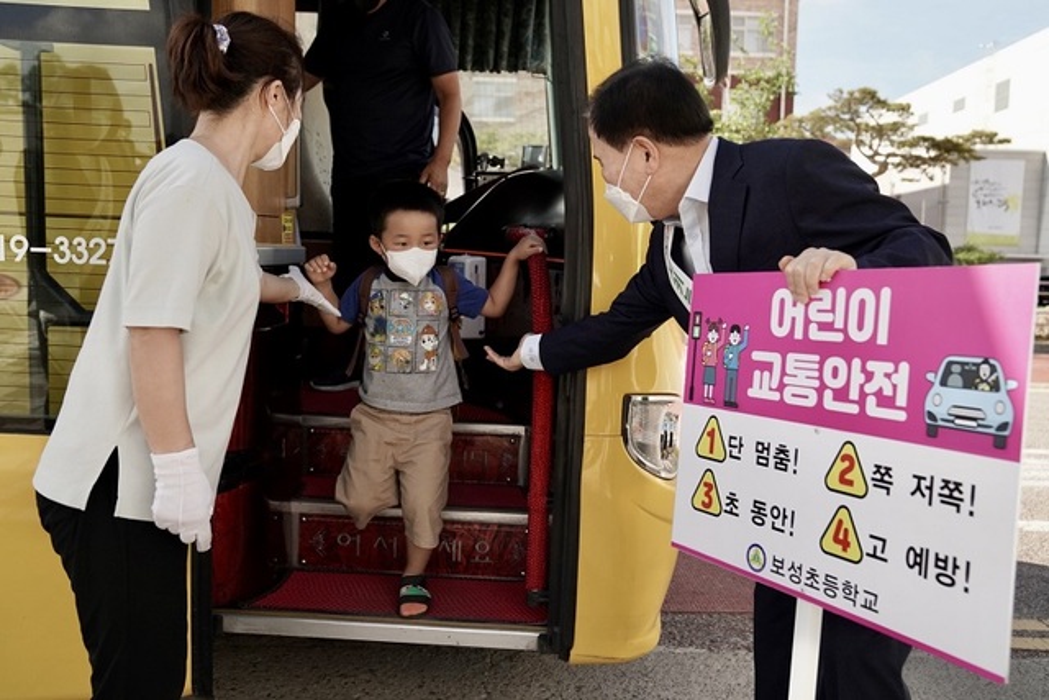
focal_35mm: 31
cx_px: 524
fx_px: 903
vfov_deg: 42.3
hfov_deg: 60.3
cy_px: 350
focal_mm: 31
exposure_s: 1/4000
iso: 1250
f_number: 4
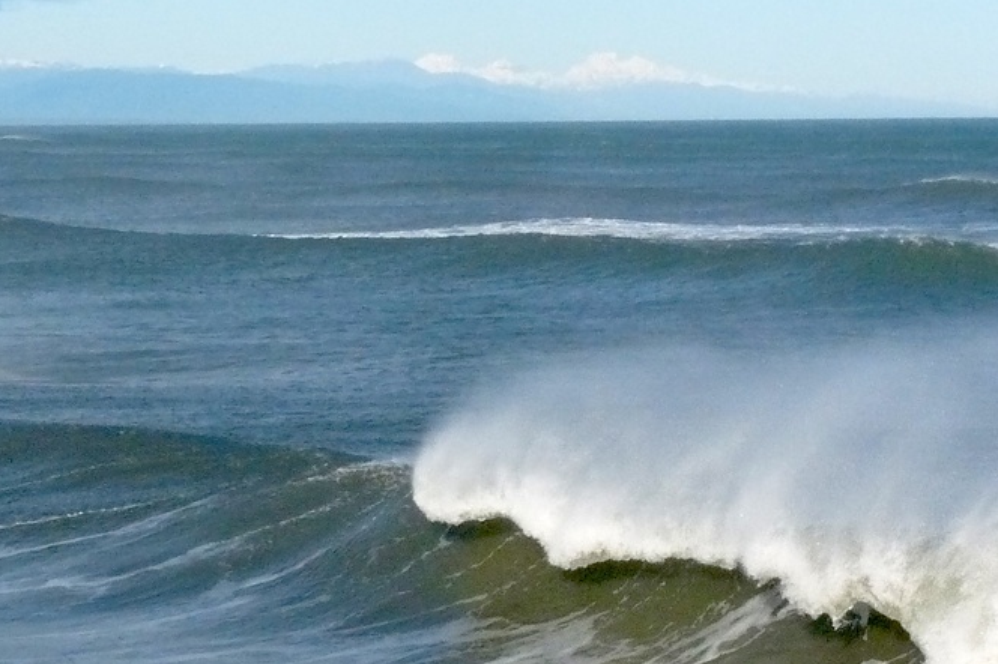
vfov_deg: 8.7
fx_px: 4378
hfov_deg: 13.0
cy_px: 409
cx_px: 712
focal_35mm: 158
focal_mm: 11.1
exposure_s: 1/1000
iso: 400
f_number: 8
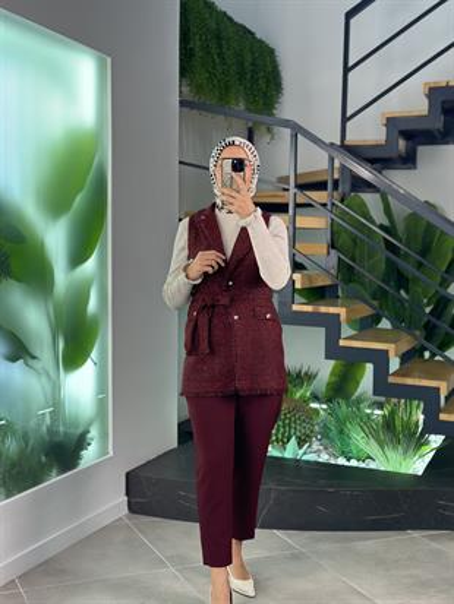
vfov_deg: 39.6
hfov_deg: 30.3
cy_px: 302
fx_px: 839
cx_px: 227
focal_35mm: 48
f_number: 1.78
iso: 80
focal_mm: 6.86
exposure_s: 1/100
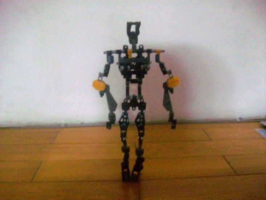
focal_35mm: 32
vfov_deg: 44.2
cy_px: 100
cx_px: 133
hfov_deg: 56.8
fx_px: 246
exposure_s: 1/2
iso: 160
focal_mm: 5.7
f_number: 2.8
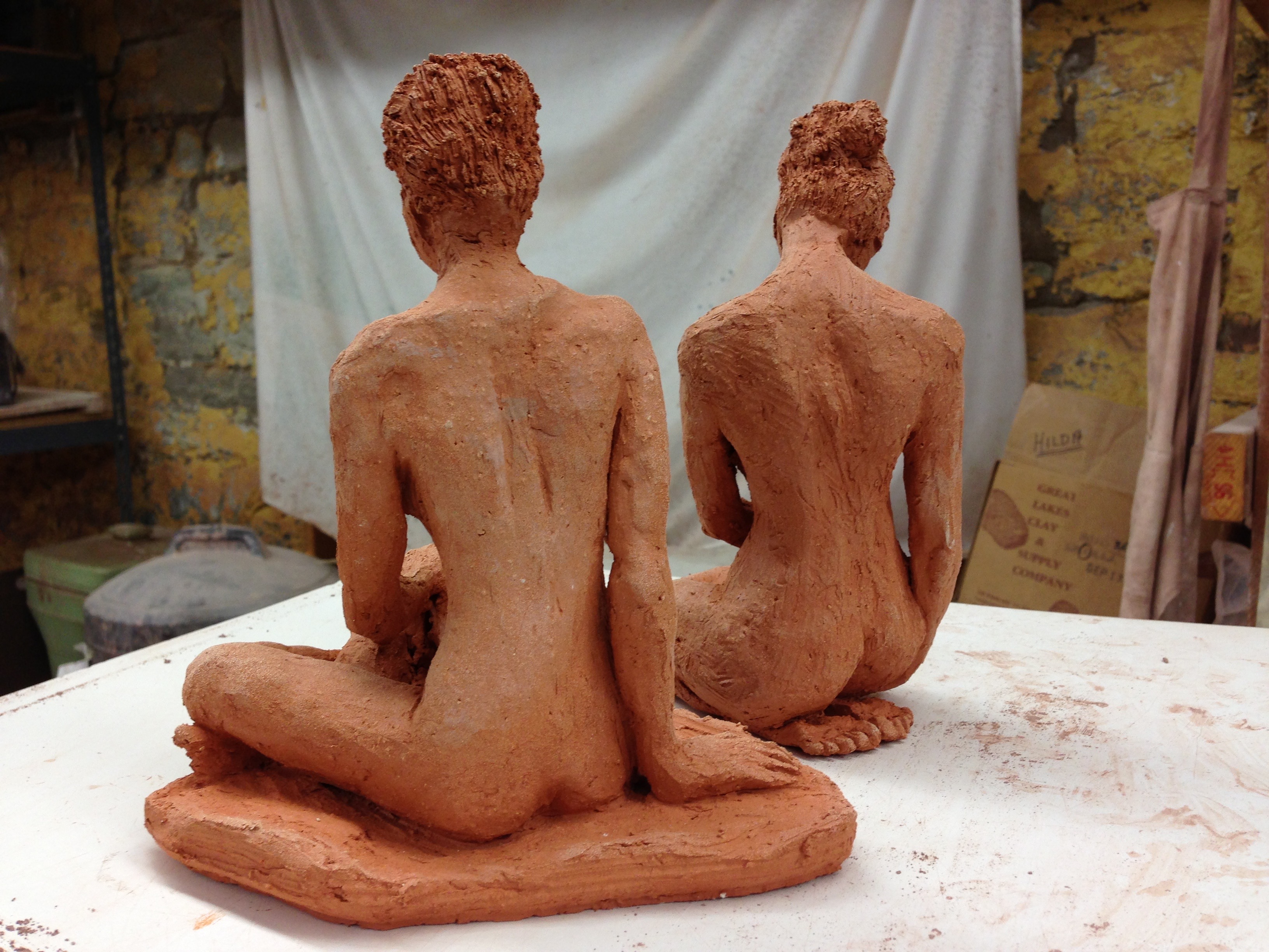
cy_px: 476
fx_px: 1210
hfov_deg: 55.4
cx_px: 634
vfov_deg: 42.9
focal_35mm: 33
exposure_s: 1/60
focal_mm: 4.13
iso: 64
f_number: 2.4
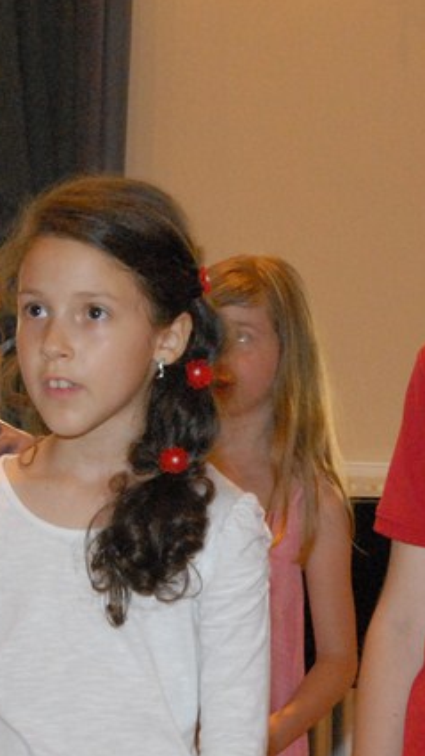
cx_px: 343
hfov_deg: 8.4
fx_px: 2886
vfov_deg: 14.9
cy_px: 431
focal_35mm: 144
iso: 1600
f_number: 8
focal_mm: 38
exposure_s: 1/100
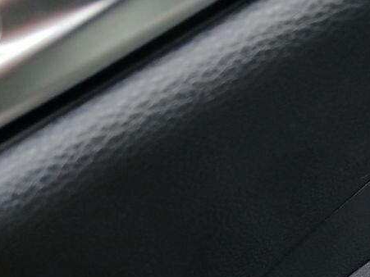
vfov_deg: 23.1
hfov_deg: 30.2
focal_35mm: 59
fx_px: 630
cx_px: 377
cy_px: 314
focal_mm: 3.98
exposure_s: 1/50
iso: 250
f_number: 1.8
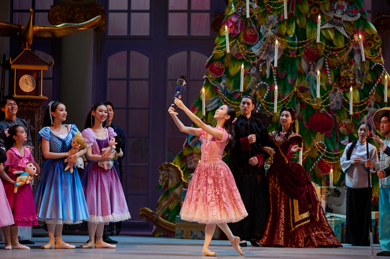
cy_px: 137
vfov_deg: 8.8
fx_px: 1688
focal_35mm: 156
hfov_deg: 13.2
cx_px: 200
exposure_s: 1/320
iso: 1250
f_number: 3.5
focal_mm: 145
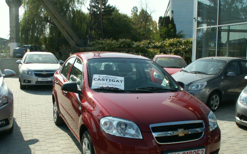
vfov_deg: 33.6
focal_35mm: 38
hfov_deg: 51.5
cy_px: 88
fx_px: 256
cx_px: 122
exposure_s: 1/160
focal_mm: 5.86
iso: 50
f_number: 6.3
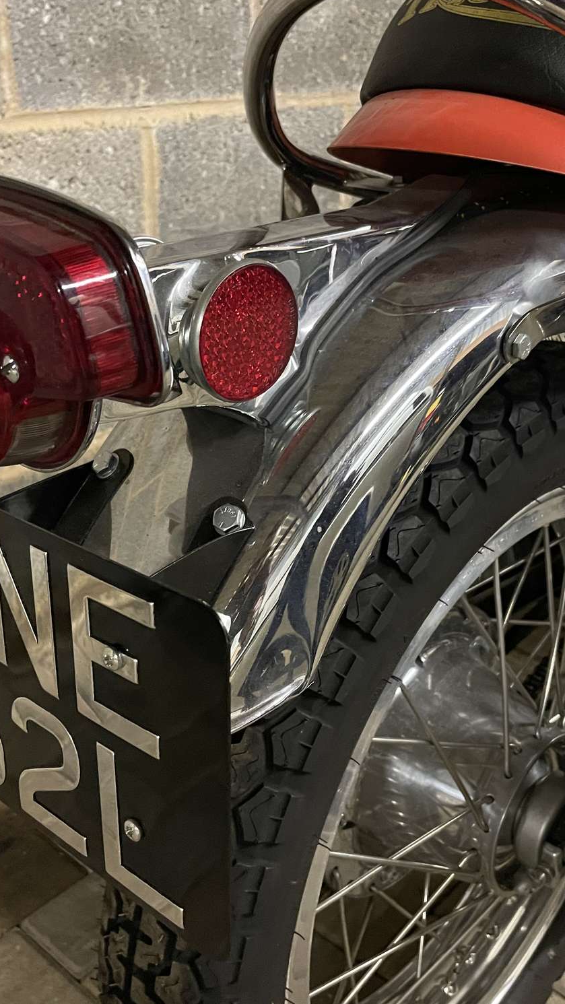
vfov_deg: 52.8
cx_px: 290
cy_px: 500
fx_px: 1012
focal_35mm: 38
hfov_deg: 31.2
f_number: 1.6
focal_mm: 4.2
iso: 640
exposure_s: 1/25
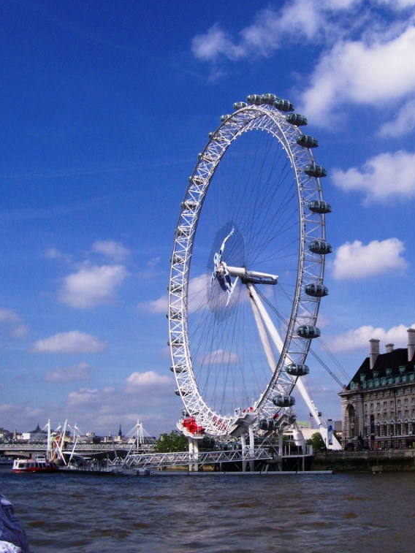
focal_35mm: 46
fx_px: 735
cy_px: 278
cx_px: 325
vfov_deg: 41.2
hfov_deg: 30.8
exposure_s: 1/859
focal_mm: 5.6
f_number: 5.1
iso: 80
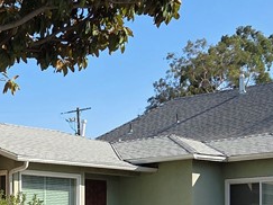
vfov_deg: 14.8
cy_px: 230
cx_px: -2
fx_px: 765
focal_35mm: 97
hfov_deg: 19.6
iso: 80
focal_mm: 5.4
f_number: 1.8
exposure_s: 1/3126
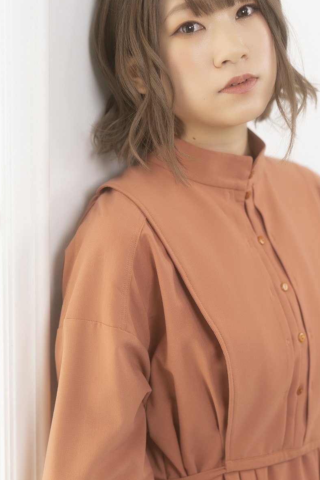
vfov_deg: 22.4
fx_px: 1214
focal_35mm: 91
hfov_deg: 15.0
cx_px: 195
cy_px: 278
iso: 400
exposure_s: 1/320
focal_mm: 50
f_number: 1.4
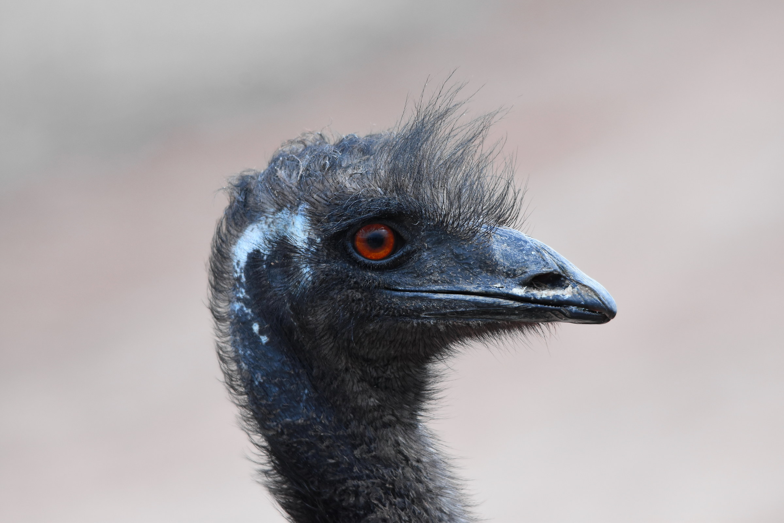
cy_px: 262
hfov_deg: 4.6
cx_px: 392
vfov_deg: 3.1
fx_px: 9799
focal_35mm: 450
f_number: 8
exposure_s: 1/100
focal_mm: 300
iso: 800
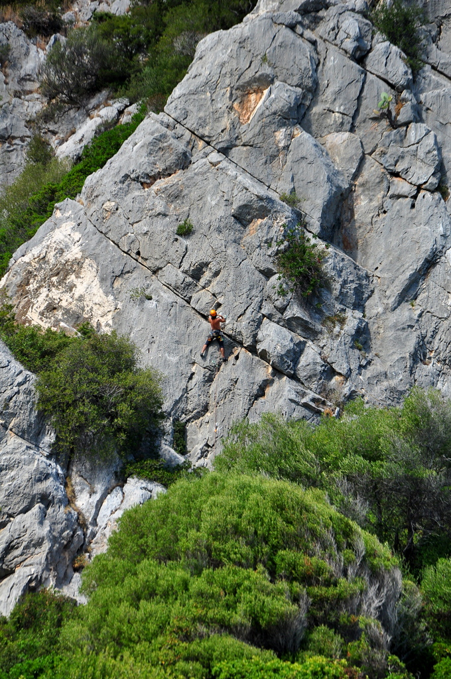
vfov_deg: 13.1
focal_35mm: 158
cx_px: 226
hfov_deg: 8.7
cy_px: 340
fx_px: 2967
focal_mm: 105
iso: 400
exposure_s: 1/800
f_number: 7.1
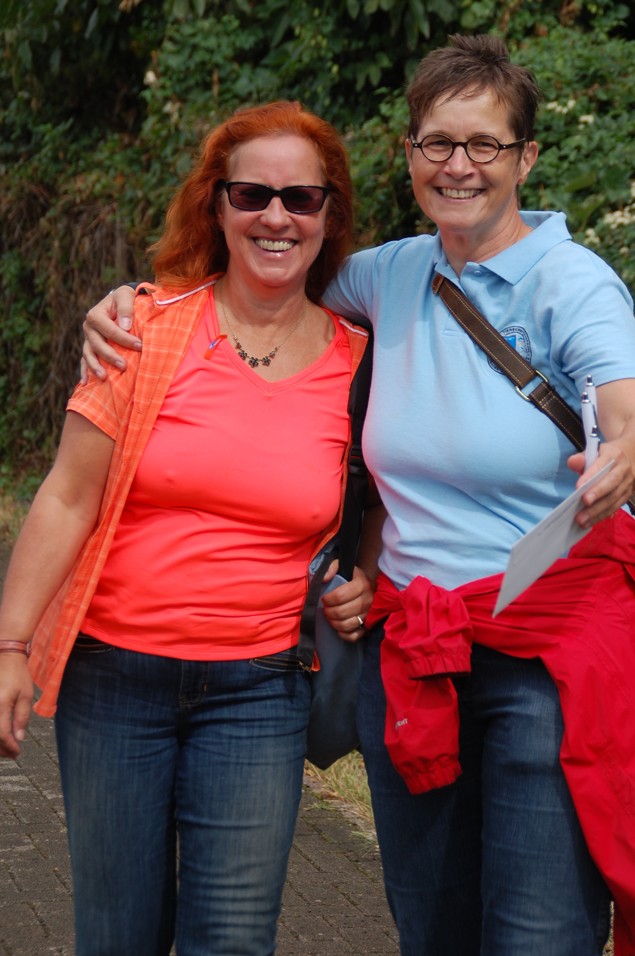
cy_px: 460
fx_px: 3075
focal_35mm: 116
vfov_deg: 17.7
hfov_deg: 11.8
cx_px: 312
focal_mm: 72
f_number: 6.3
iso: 200
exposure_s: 1/640
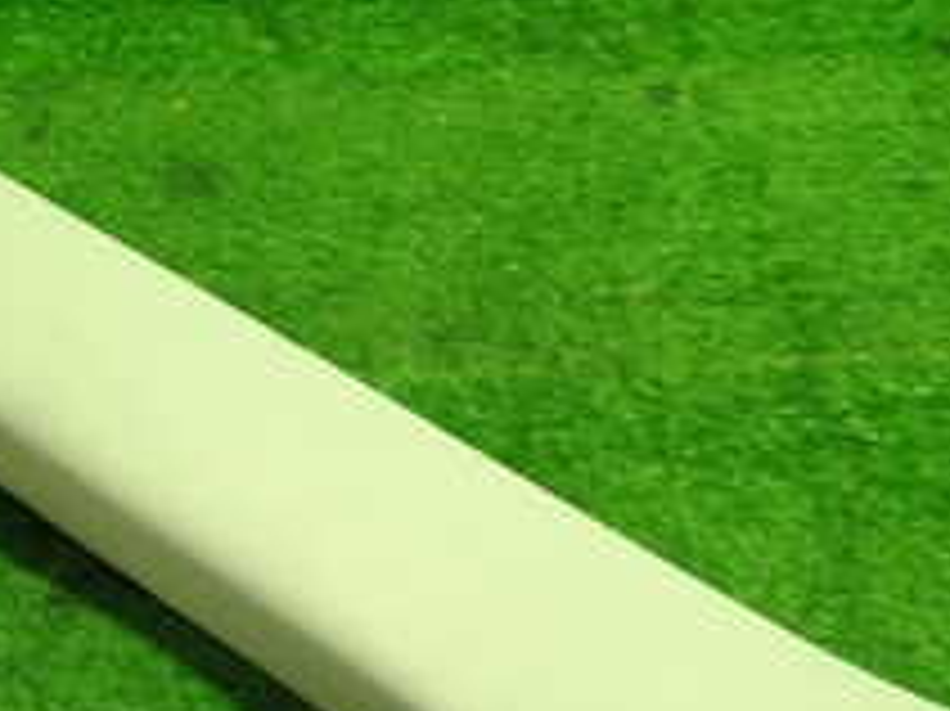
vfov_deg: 20.7
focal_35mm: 71
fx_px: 1947
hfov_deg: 26.5
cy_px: 382
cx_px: 104
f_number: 2
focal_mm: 4.5
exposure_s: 1/40
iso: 200
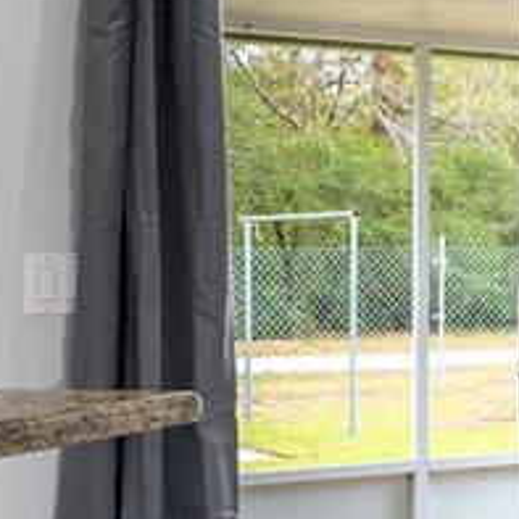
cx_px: 1078
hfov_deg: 13.7
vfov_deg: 16.4
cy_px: 266
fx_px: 1798
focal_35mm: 106
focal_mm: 24
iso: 500
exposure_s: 1/25
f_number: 8
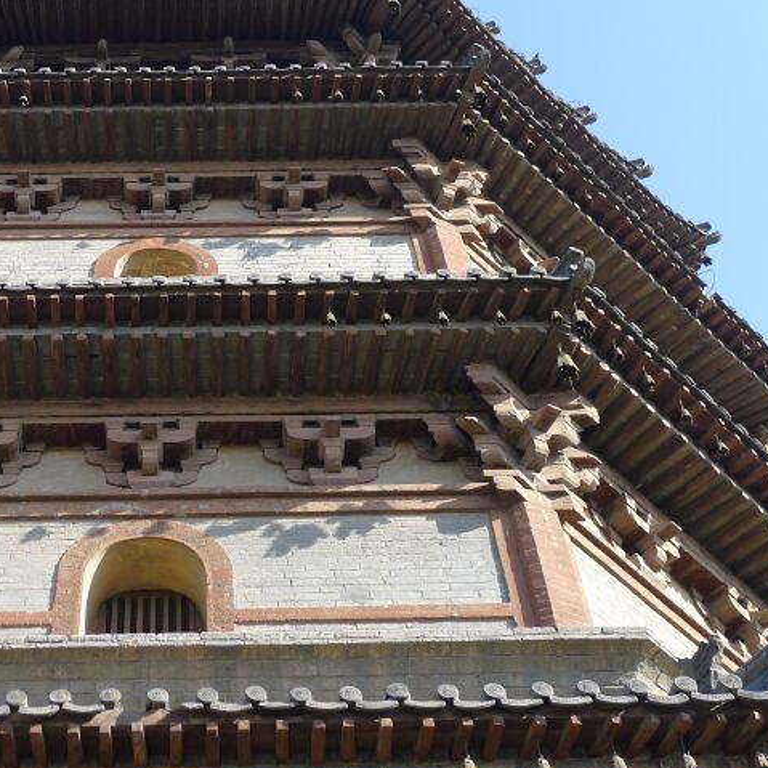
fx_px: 1531
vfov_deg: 28.2
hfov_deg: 27.6
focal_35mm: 61
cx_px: 146
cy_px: 399
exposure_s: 1/400
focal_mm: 9.2
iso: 80
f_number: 2.8
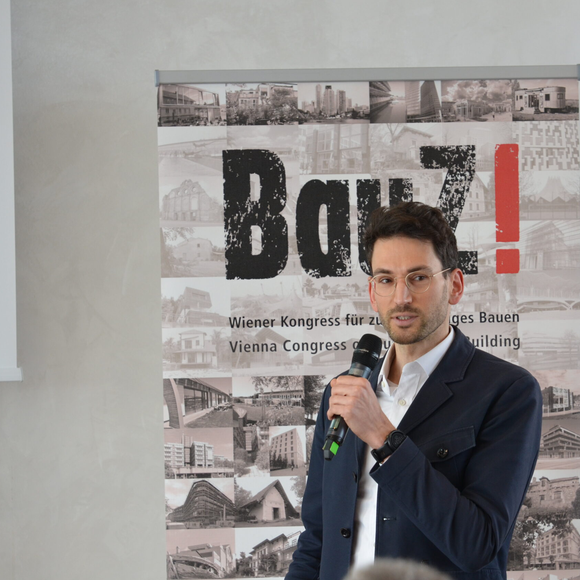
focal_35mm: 385
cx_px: 390
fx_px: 7298
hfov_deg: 4.6
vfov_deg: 4.6
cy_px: 290
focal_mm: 200
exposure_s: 1/250
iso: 640
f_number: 4
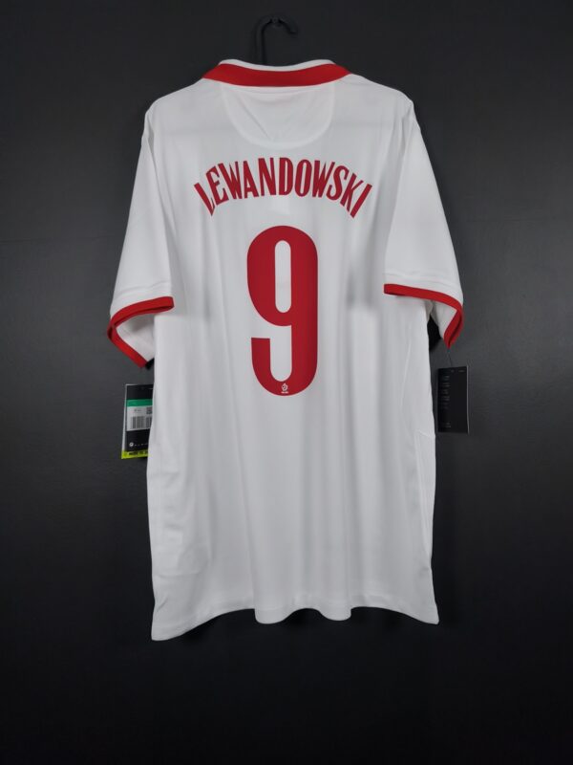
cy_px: 382
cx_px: 286
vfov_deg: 73.9
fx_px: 508
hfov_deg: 58.9
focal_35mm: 23
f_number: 1.6
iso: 400
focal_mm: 6.57
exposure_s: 1/160
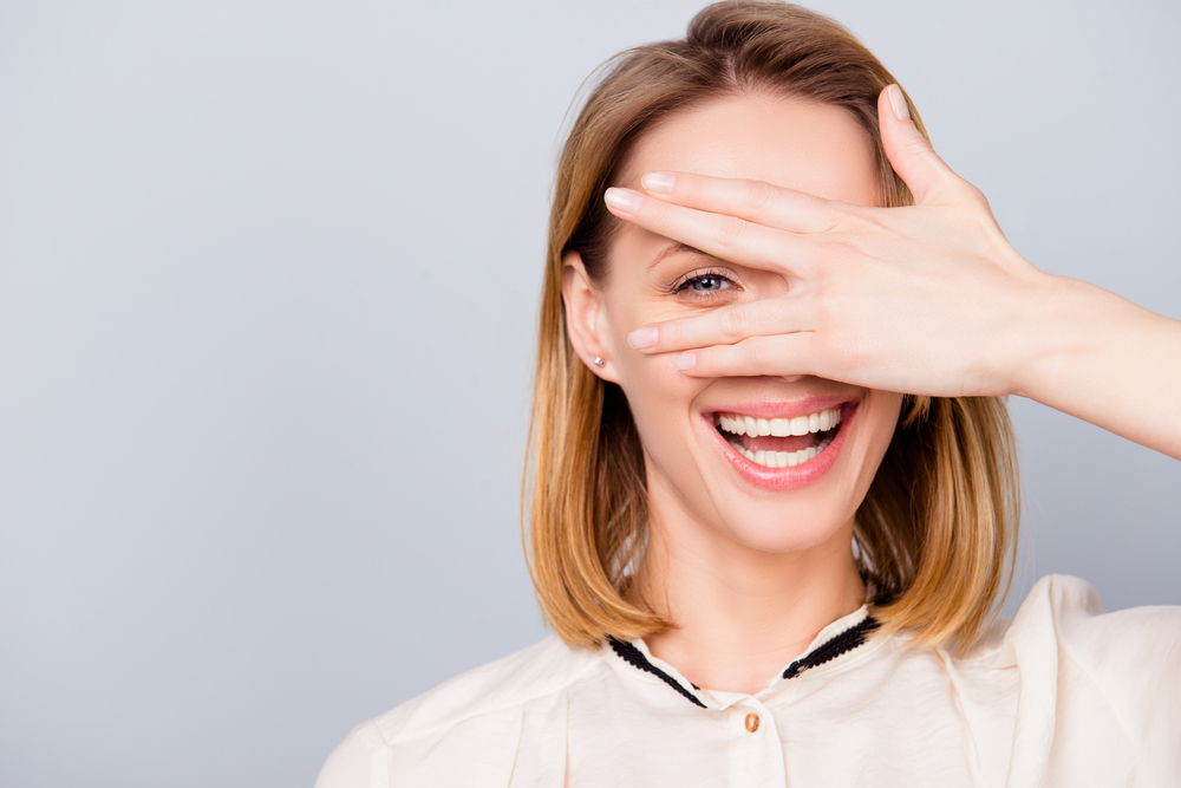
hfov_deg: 28.8
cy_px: 394
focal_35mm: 70
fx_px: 2297
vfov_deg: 19.5
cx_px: 590
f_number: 6.3
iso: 125
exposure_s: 1/160
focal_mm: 70
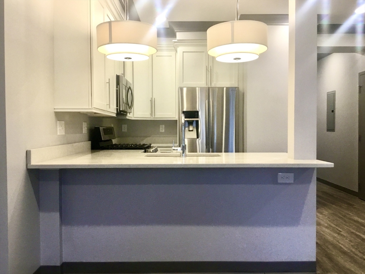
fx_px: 327
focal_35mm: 31
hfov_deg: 58.4
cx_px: 182
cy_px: 137
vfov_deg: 45.4
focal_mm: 3.3
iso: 40
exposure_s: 1/30
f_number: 2.4
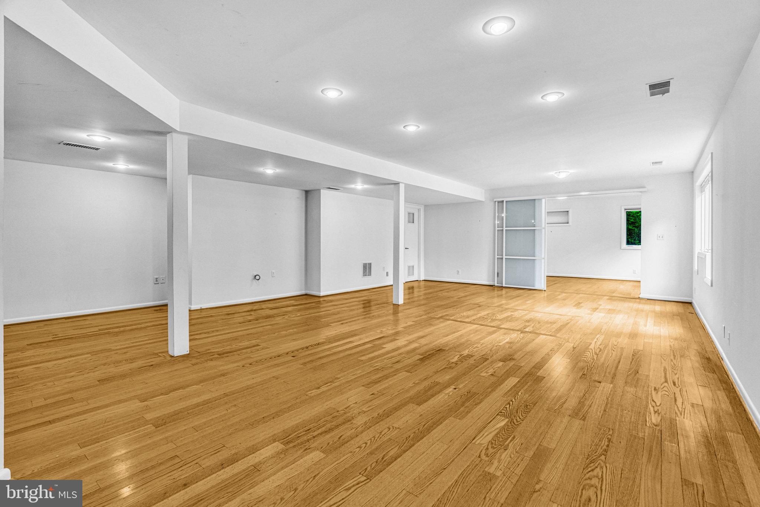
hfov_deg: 96.7
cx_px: 380
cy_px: 254
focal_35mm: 16
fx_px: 338
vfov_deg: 73.7
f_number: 7.1
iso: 1250
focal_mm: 16
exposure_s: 1/25
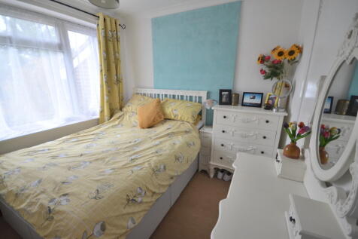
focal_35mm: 15
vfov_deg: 77.3
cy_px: 120
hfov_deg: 100.4
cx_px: 179
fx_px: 149
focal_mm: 10
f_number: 4.5
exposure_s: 1/80
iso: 400
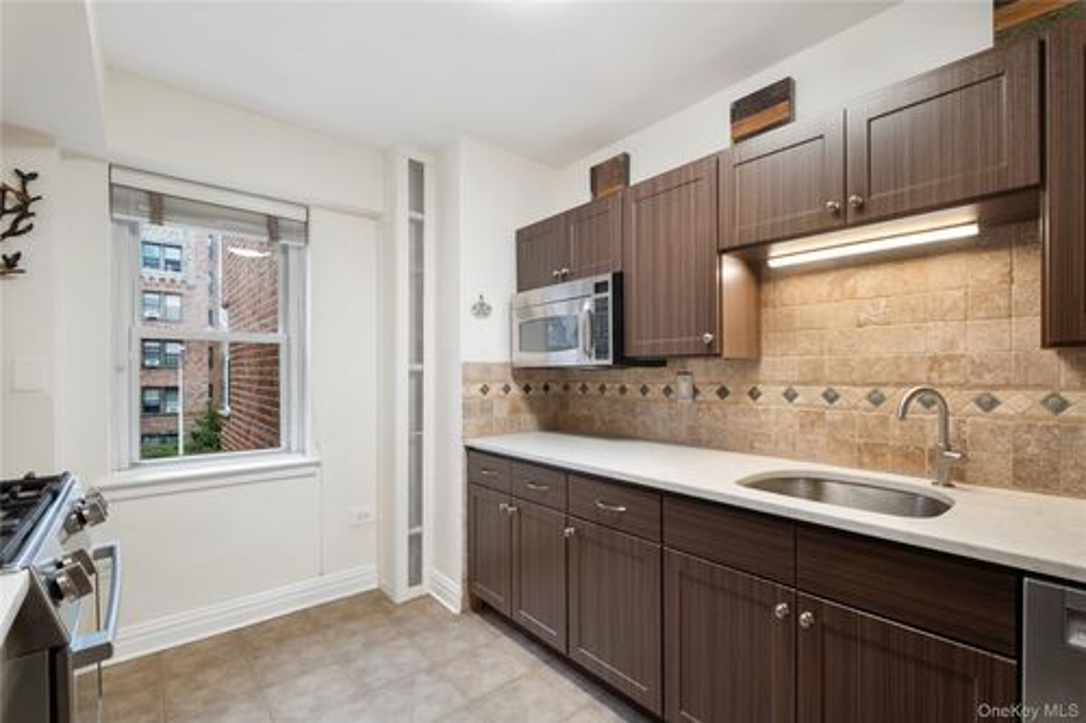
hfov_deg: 100.4
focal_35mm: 15
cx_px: 543
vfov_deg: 77.3
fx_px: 452
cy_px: 362
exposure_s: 1/1.25
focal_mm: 10
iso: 320
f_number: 6.4
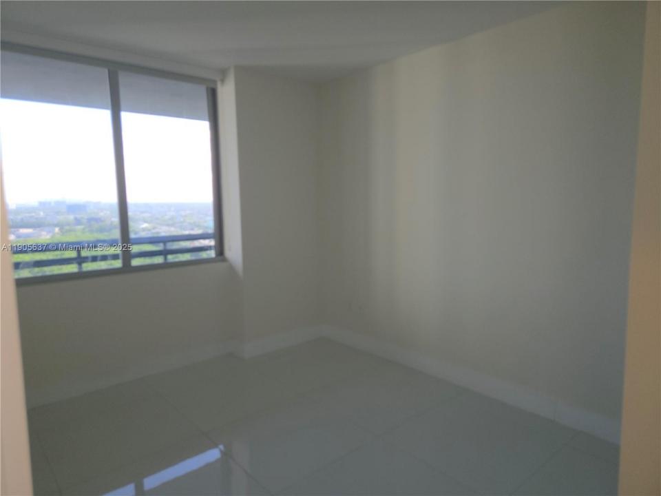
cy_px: 248
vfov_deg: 58.9
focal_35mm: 23
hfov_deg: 73.9
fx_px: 439
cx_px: 330
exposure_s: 1/120
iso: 32
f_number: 1.8
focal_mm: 5.4
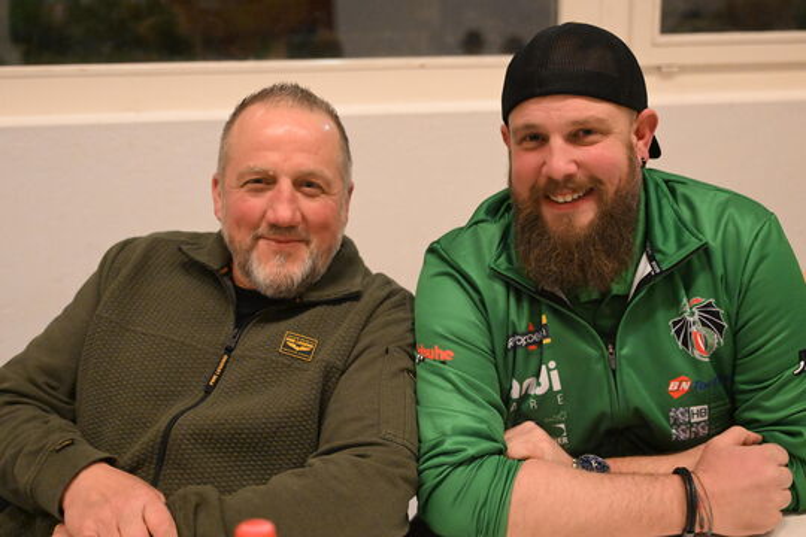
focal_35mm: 45
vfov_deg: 29.9
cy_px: 268
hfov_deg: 43.6
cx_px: 403
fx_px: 1007
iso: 10000
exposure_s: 1/640
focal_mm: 45
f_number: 2.8
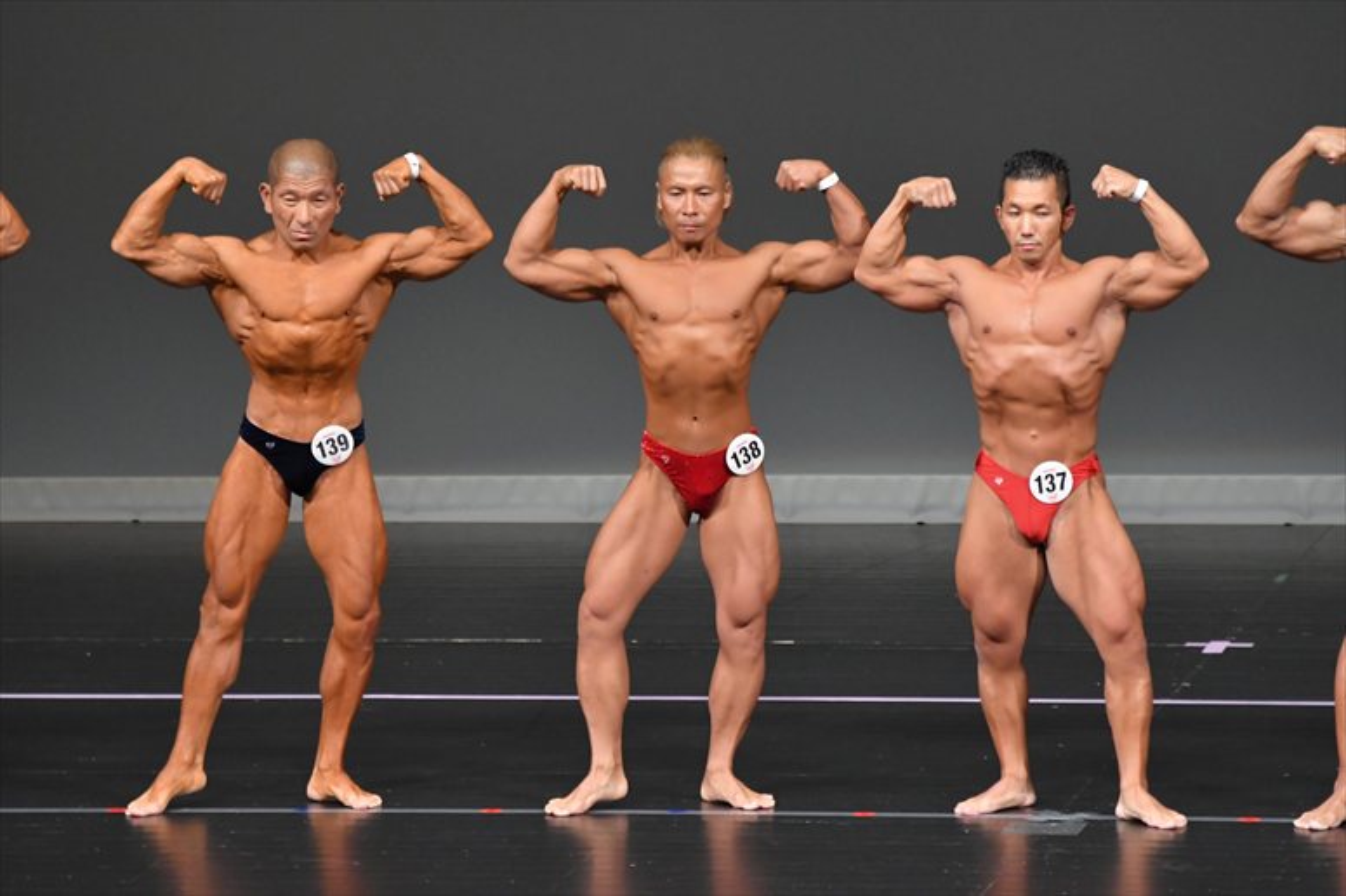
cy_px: 448
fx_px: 12893
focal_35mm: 345
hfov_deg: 6.0
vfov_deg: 4.0
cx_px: 673
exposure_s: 1/400
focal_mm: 230
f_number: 5.6
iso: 4000
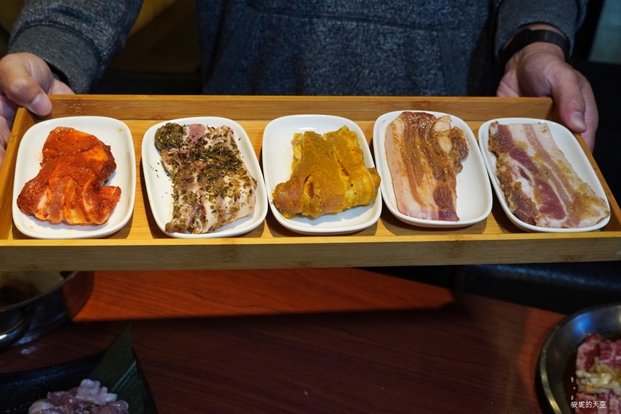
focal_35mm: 46
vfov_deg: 28.9
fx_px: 802
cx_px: 310
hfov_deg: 42.3
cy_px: 207
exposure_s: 1/60
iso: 2000
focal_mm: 31
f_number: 5
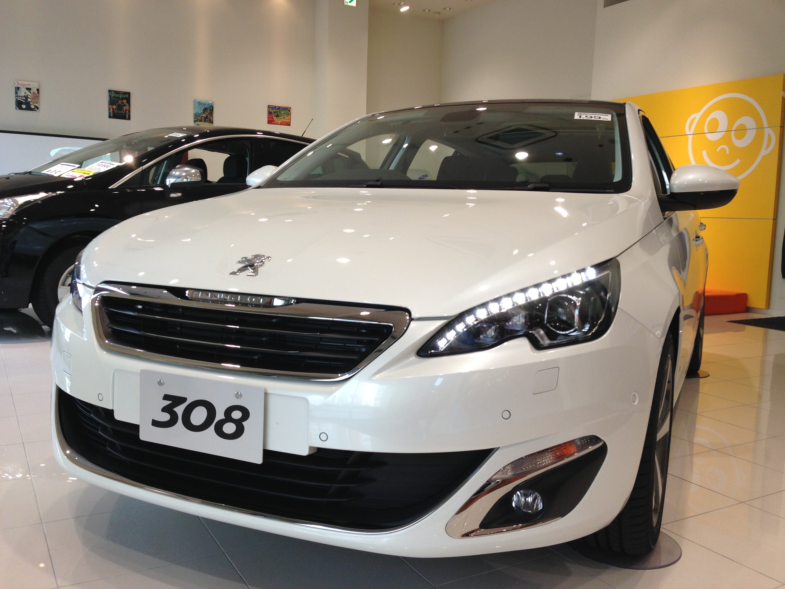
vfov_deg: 42.9
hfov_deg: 55.4
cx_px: 392
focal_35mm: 33
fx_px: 748
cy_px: 294
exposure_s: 1/120
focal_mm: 4.12
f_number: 2.4
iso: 64
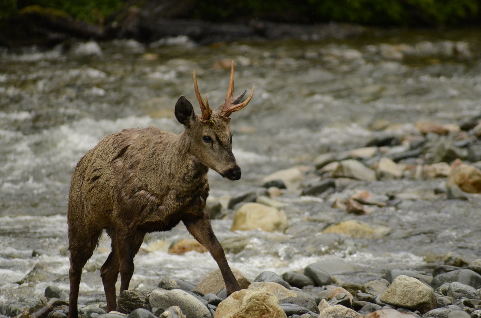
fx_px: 5998
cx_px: 240
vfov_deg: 3.0
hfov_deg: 4.6
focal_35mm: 450
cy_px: 159
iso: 2500
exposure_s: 1/400
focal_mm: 300
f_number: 5.6
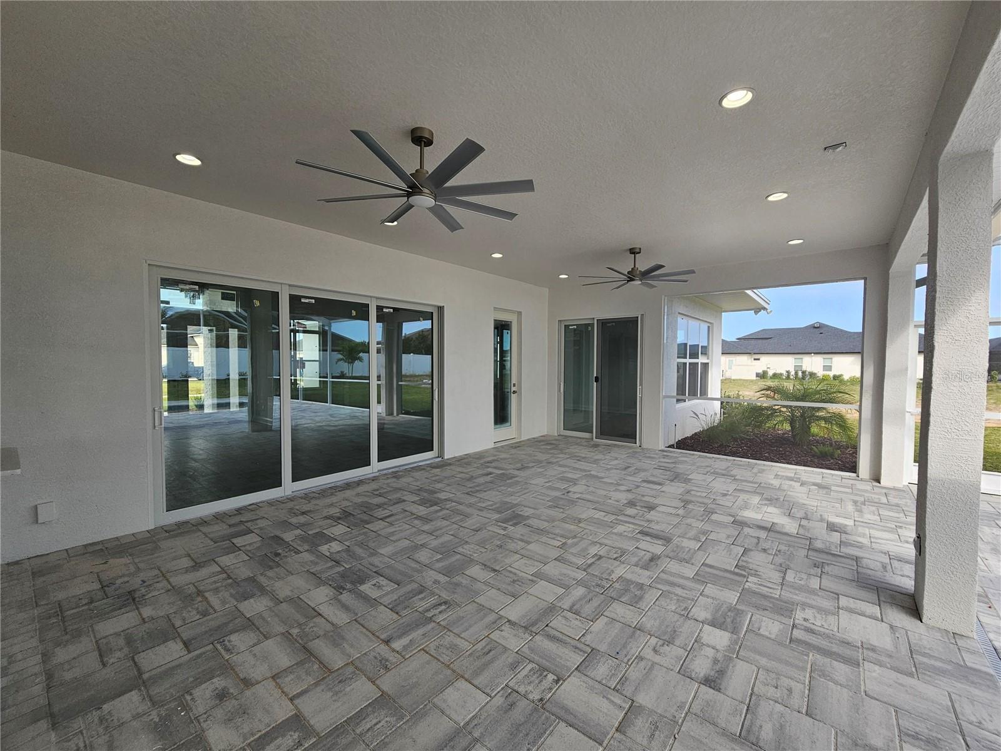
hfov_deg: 106.2
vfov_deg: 89.9
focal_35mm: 13
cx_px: 500
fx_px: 376
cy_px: 376
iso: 50
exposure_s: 1/232
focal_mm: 2.2
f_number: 2.2
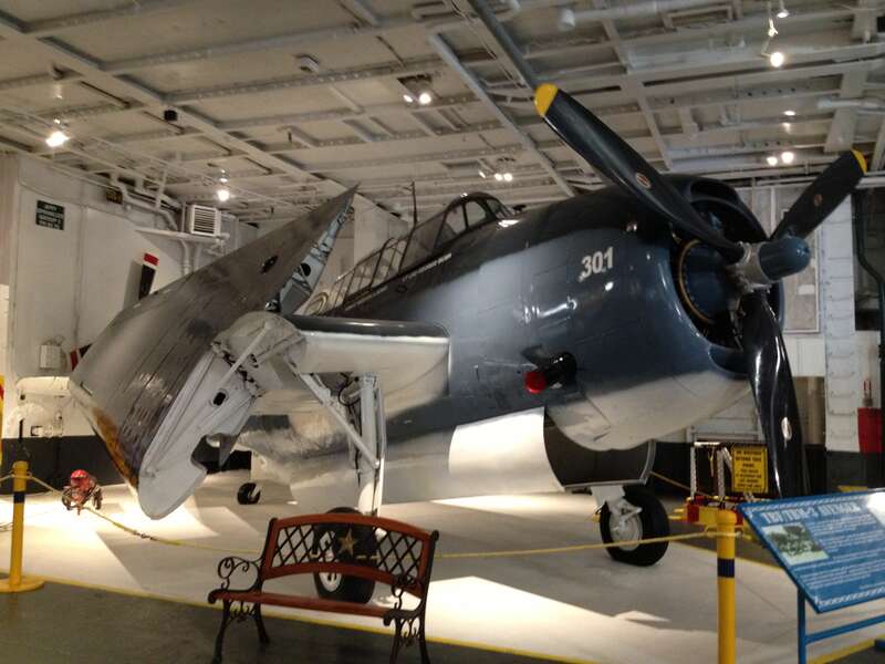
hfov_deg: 52.6
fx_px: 895
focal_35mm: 35
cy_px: 332
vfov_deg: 40.7
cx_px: 442
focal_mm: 4.28
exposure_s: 1/20
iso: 250
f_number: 2.4
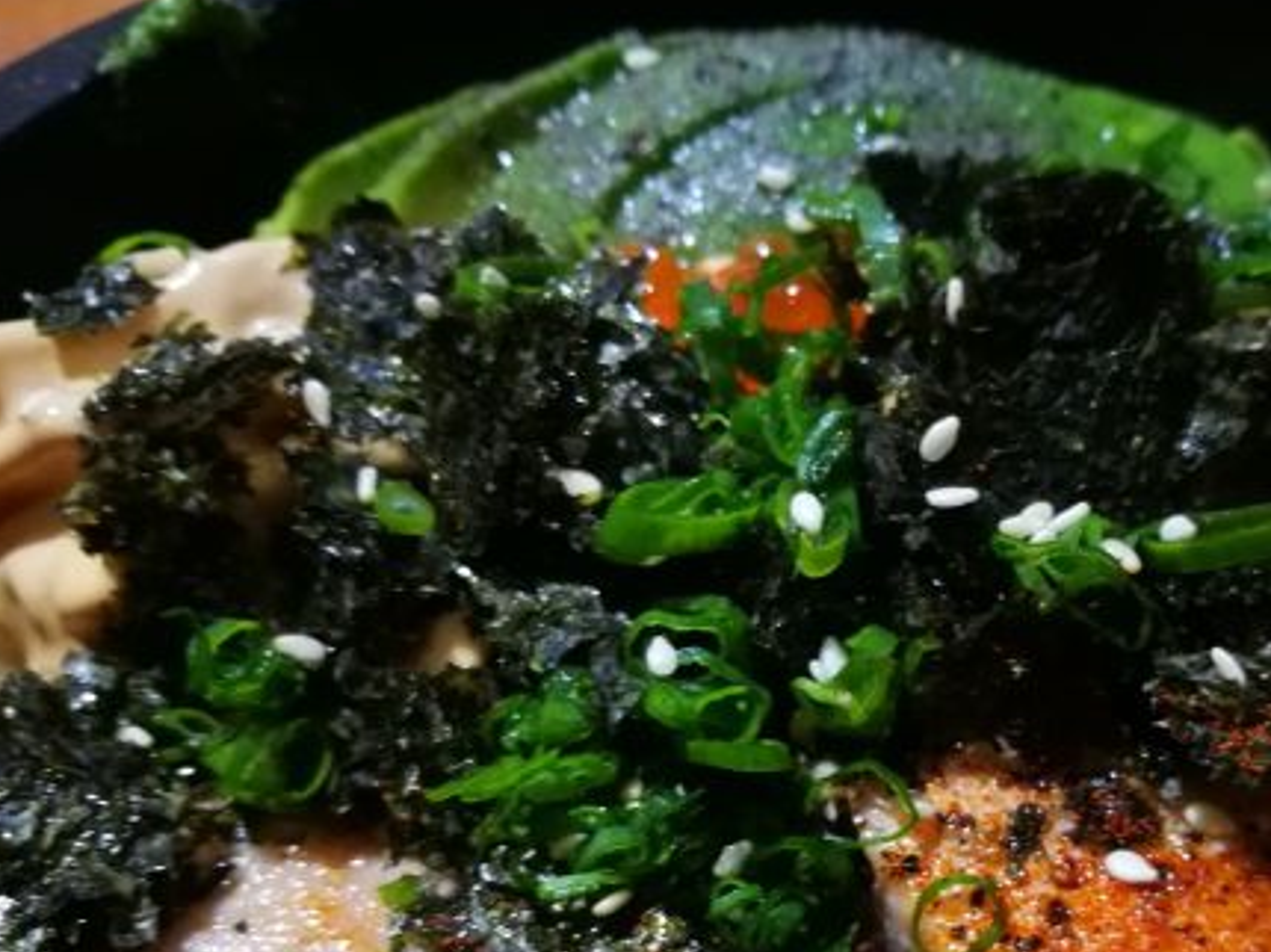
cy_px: 738
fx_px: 1615
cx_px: 893
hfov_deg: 42.1
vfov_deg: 32.1
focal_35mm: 44
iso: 500
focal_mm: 4.5
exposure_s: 1/20
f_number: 2.2
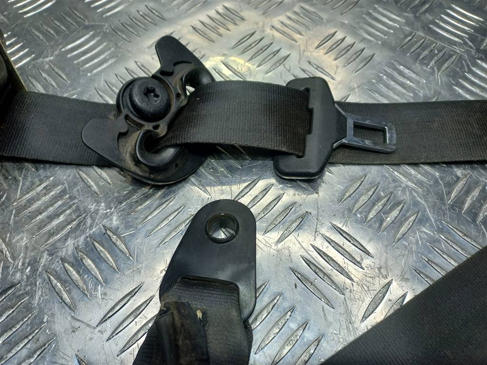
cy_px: 182
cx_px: 244
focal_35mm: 25
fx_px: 352
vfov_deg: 54.9
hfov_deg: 69.4
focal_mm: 4.6
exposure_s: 1/100
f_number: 1.8
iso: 32
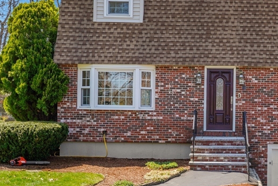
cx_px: 219
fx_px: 425
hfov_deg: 35.2
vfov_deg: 24.5
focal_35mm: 55
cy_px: 126
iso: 100
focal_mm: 28
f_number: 11
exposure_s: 1/60
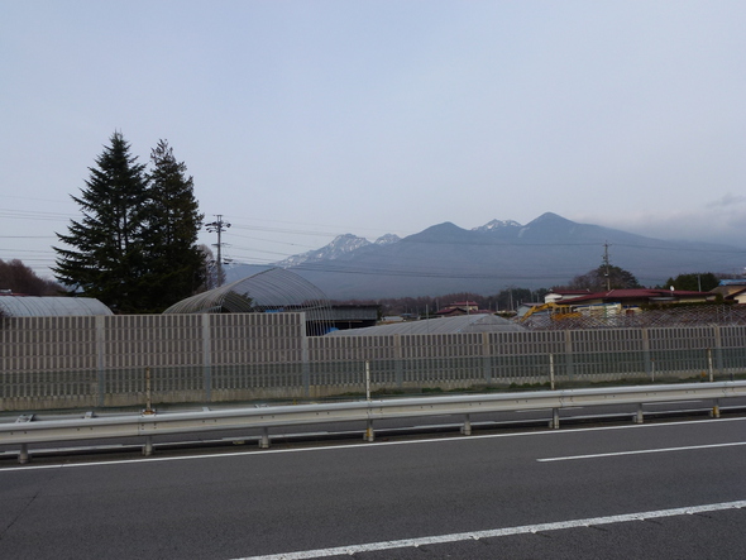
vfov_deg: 43.0
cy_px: 280
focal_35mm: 33
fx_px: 711
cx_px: 373
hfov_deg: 55.3
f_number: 4
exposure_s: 1/640
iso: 100
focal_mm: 5.9
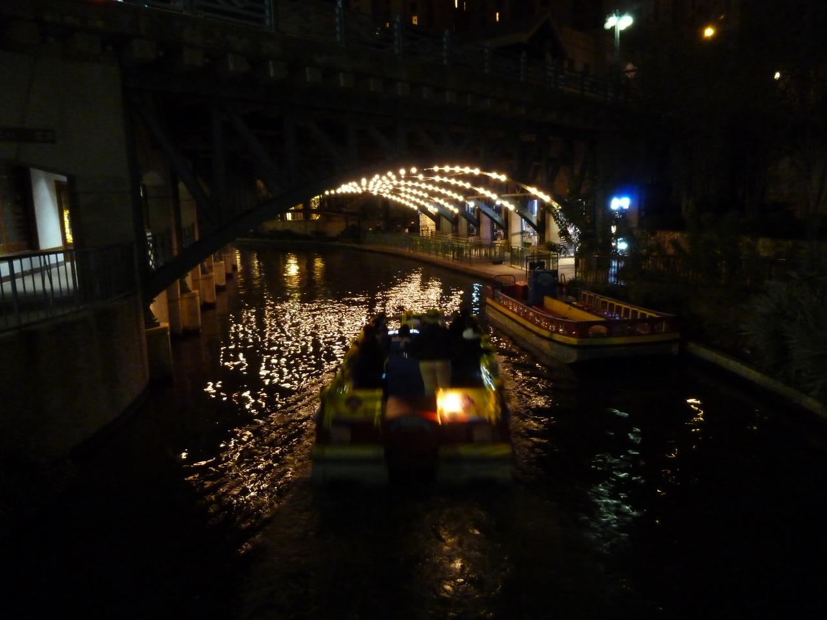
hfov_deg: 69.4
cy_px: 310
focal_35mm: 25
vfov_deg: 54.9
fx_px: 597
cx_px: 414
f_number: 3.3
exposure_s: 1/5
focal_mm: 4.5
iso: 800
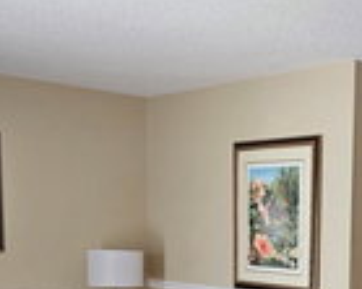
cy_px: 302
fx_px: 739
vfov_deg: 21.2
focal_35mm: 69
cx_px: 345
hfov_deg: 26.4
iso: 320
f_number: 1.7
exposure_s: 1/120
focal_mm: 6.3
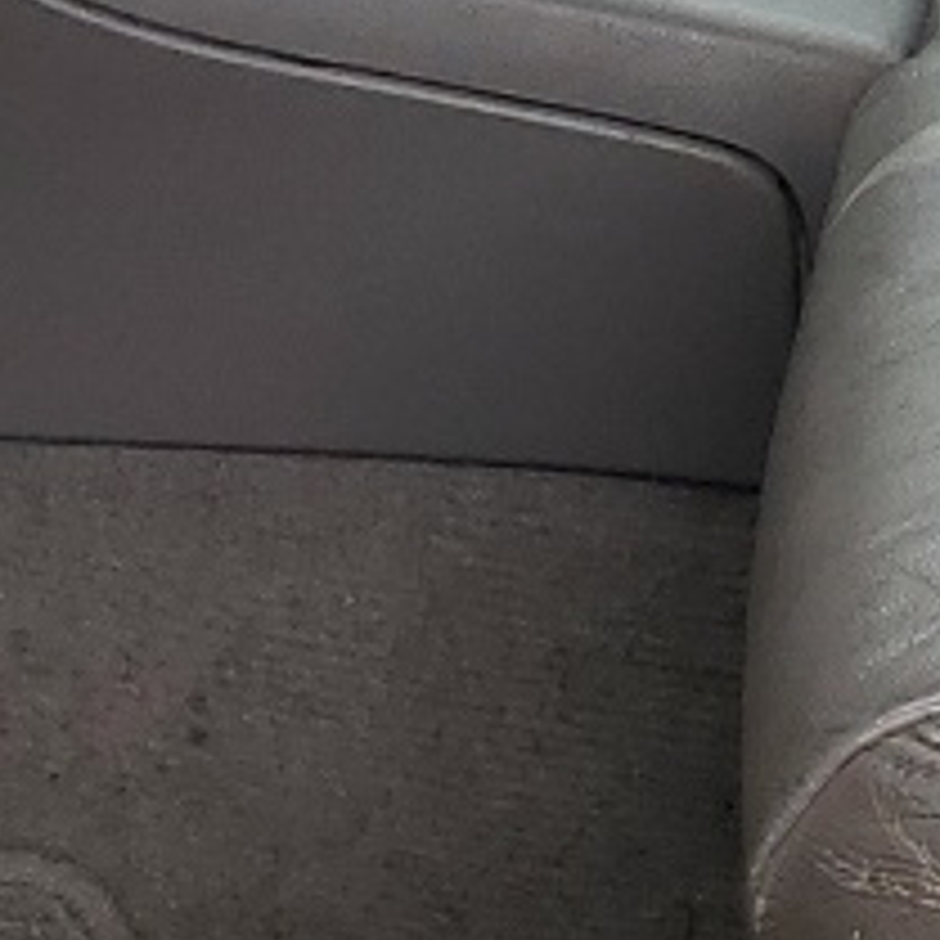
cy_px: -639
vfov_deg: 9.5
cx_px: 1502
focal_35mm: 176
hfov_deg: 9.6
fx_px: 5407
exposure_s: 1/1429
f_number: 1.5
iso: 50
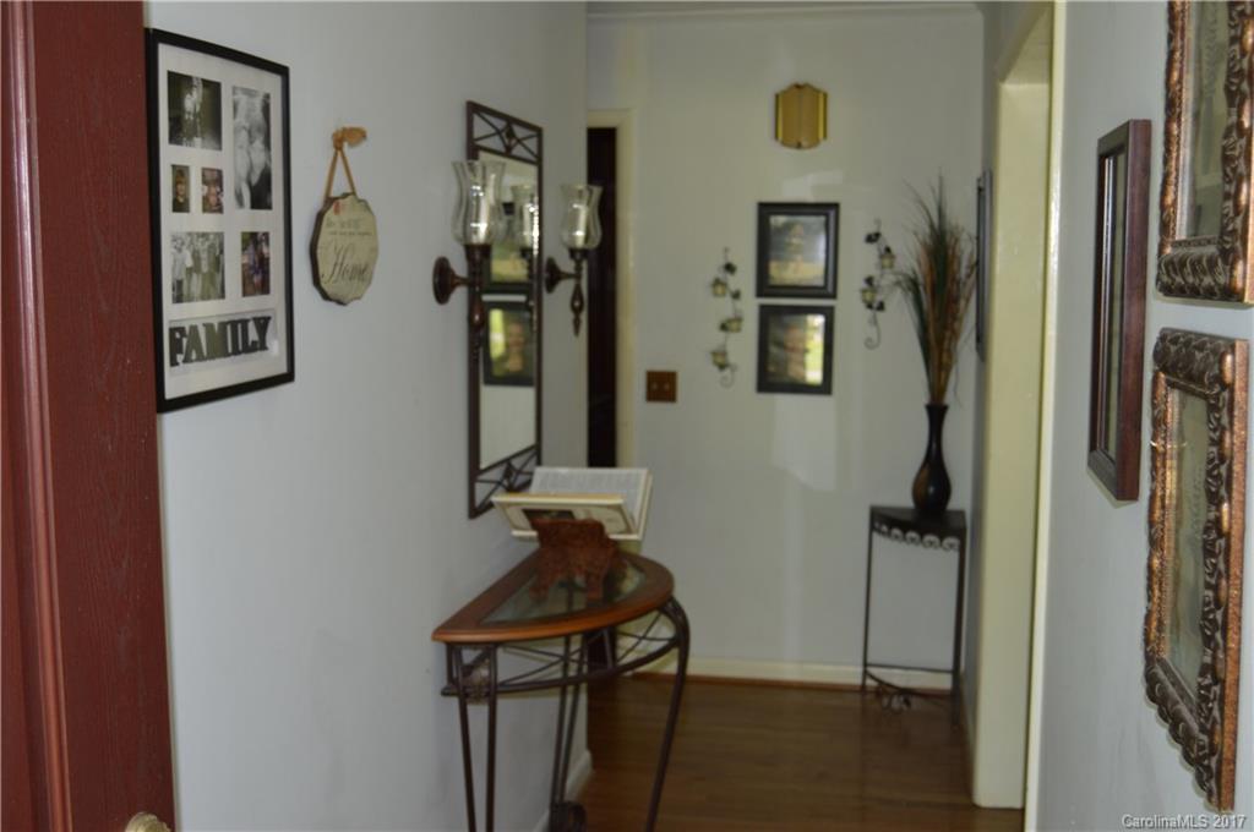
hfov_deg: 49.6
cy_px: 416
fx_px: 1357
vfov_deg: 34.1
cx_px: 627
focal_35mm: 39
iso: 400
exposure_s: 1/80
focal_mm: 26
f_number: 4
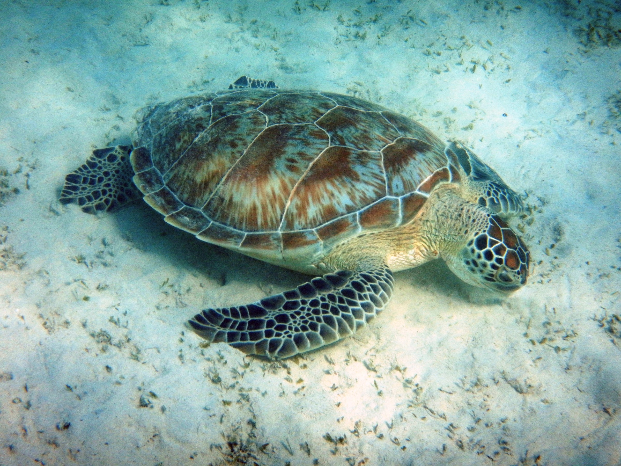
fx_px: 1650
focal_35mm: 92
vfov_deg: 16.1
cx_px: 310
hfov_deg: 21.3
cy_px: 233
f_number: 4.7
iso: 125
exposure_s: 1/400
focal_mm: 16.6
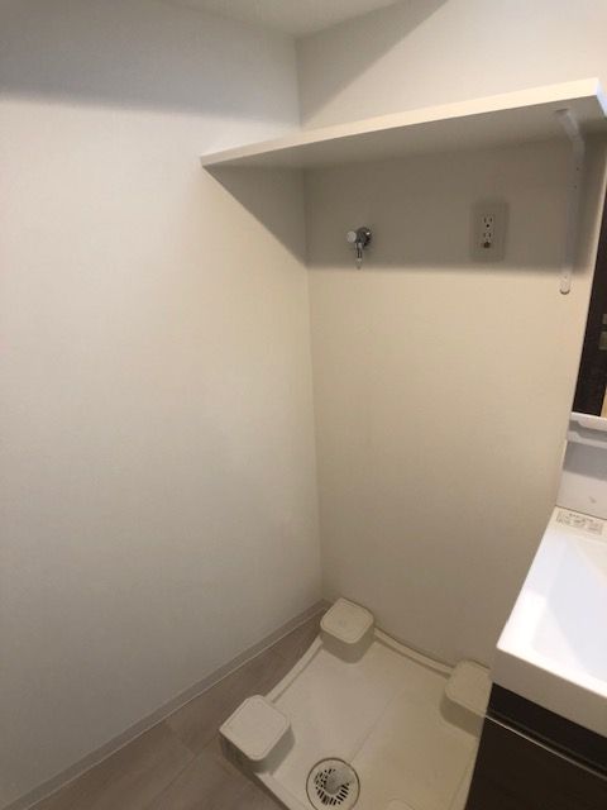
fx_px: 655
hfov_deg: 49.7
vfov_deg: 63.4
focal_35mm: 28
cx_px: 304
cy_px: 405
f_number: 1.8
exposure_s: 1/25
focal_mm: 3.99
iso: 40
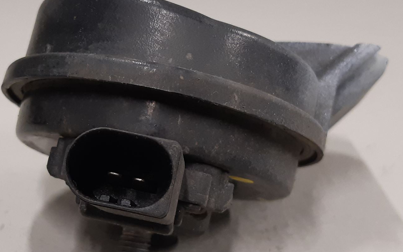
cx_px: 144
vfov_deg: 29.2
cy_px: 145
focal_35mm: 44
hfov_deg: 44.8
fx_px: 483
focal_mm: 3.93
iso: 125
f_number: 1.7
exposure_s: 1/50
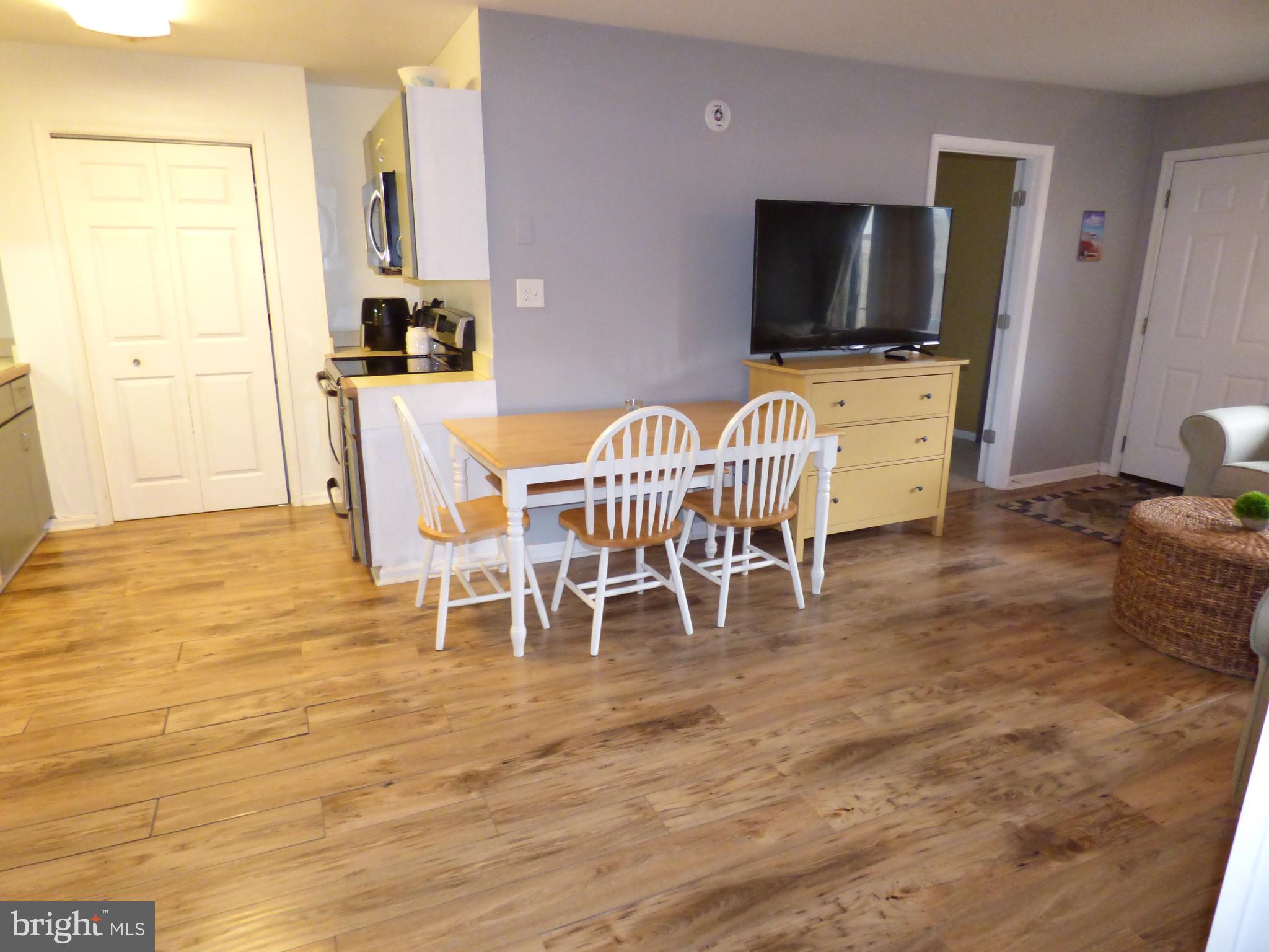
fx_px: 733
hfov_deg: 81.7
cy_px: 476
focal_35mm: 20
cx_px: 634
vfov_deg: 66.0
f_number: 2.8
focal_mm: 3.58
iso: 640
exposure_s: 1/60
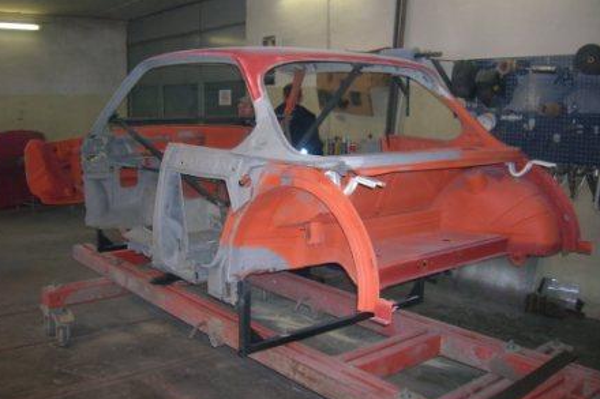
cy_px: 184
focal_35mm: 36
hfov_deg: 53.1
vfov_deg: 36.8
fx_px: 600
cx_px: 296
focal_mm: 5.7
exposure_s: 1/60.1
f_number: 2.9
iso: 158
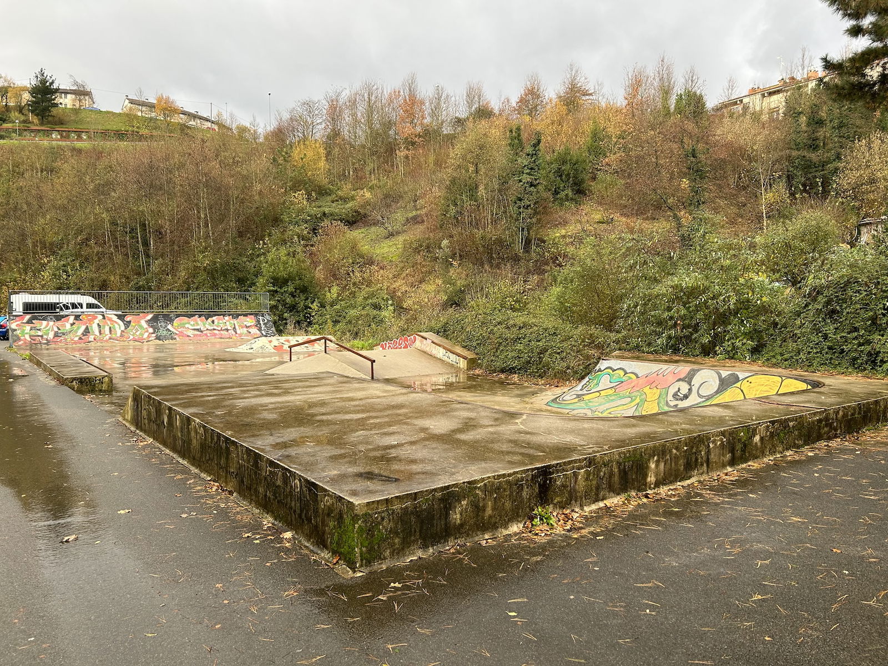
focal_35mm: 26
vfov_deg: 53.1
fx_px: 667
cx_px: 444
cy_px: 333
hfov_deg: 67.3
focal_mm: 5.7
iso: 50
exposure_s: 1/434
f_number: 1.5
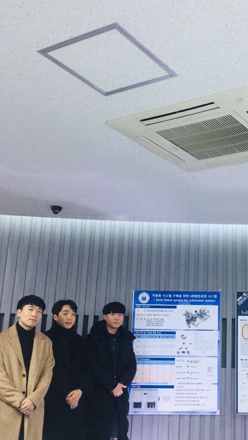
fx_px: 503
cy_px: 218
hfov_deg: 27.0
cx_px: 213
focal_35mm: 43
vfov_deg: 47.4
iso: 100
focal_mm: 4.15
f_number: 2.2
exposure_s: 1/30
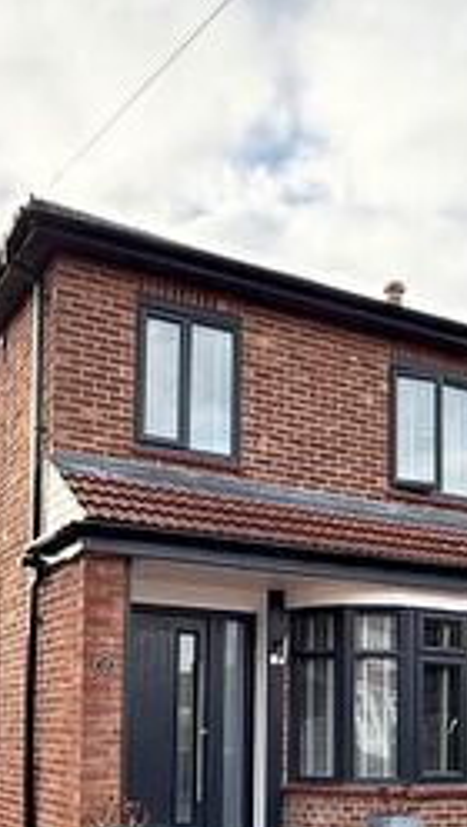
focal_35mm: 43
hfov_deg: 27.8
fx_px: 944
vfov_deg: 44.5
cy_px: 685
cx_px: 217
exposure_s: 1/390
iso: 64
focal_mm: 2.22
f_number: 2.2
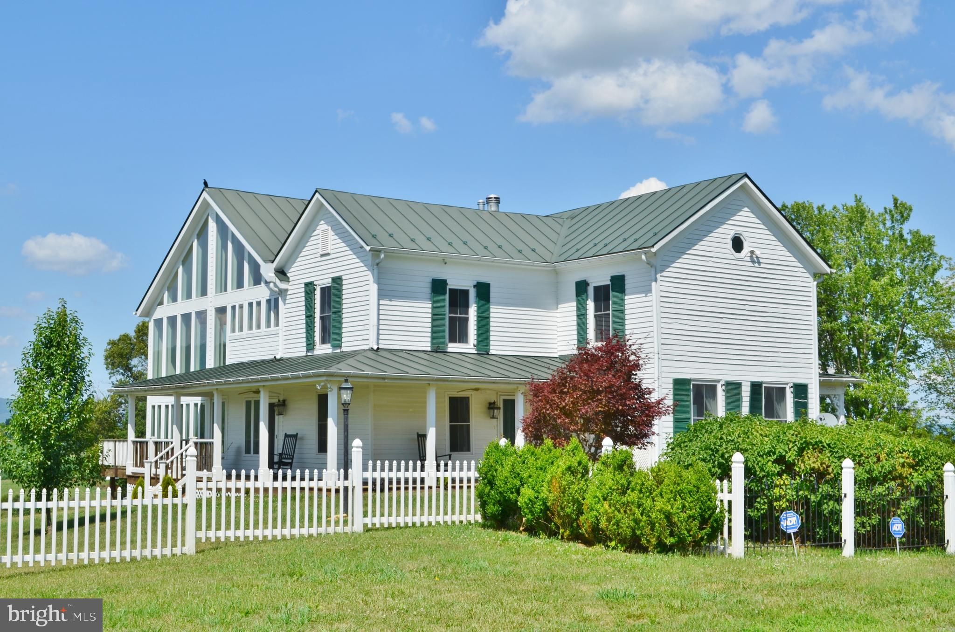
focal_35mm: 48
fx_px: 1271
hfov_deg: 41.2
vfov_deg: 27.9
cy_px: 316
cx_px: 478
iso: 100
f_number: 11
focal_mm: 32
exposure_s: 1/125
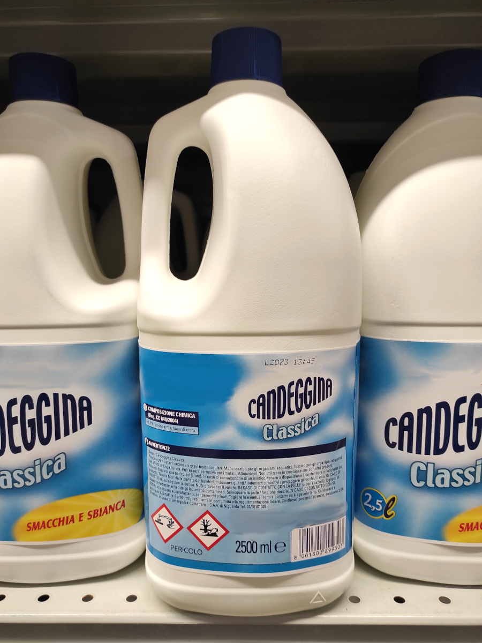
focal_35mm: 25
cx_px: 241
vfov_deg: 69.4
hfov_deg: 54.9
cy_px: 322
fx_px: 464
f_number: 1.89
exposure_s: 1/50
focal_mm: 5.43
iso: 304
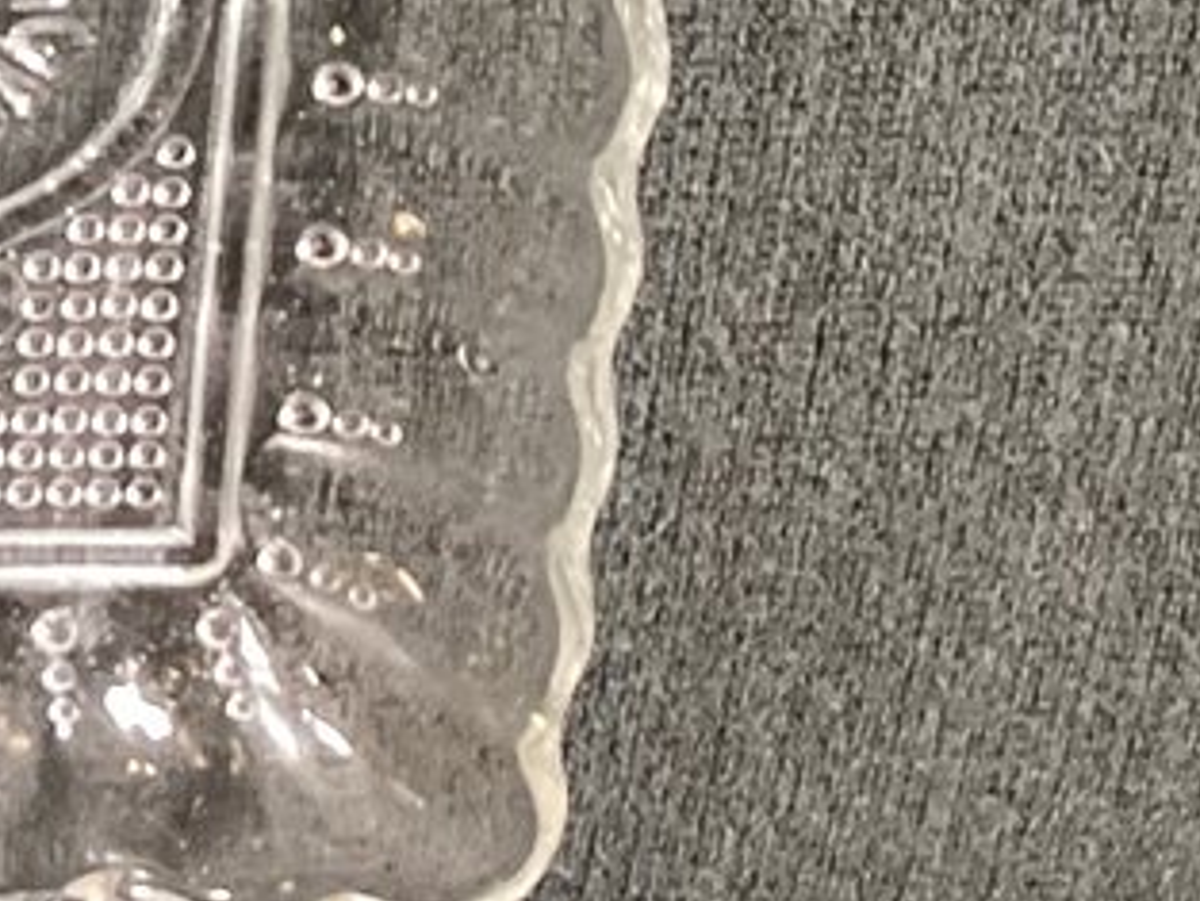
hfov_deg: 11.4
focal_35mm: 150
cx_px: -1493
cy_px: -102
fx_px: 5202
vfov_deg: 9.8
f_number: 2.4
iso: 160
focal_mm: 3.3
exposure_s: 1/60
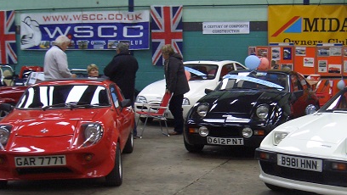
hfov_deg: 32.5
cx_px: 234
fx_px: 589
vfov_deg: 18.8
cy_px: 116
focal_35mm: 64
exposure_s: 1/80
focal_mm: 8
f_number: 2.8
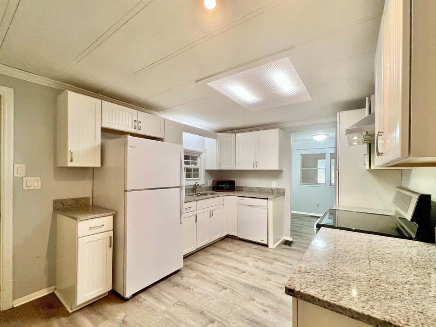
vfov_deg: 85.6
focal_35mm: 14
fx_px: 176
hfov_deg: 102.0
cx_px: 229
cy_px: 173
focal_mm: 1.57
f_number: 1.8
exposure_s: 1/120
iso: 200
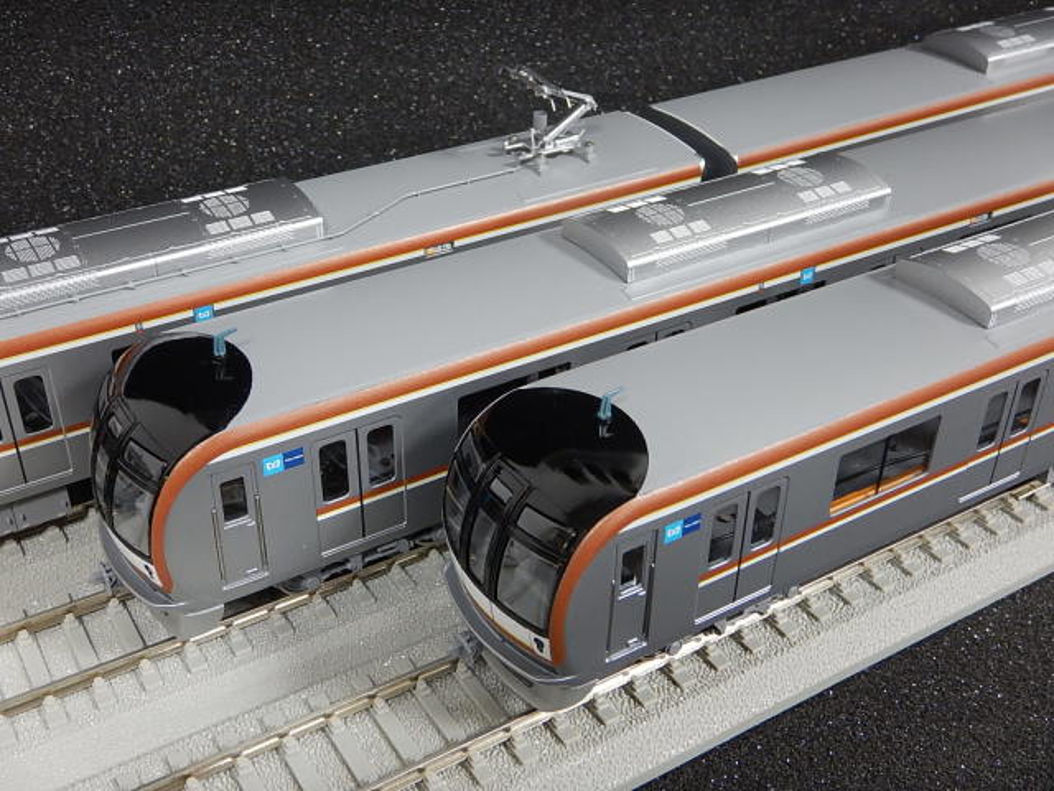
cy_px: 396
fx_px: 1218
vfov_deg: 36.0
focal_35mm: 40
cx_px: 527
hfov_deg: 46.8
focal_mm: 7.2
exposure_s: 1/25
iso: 400
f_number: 4.2
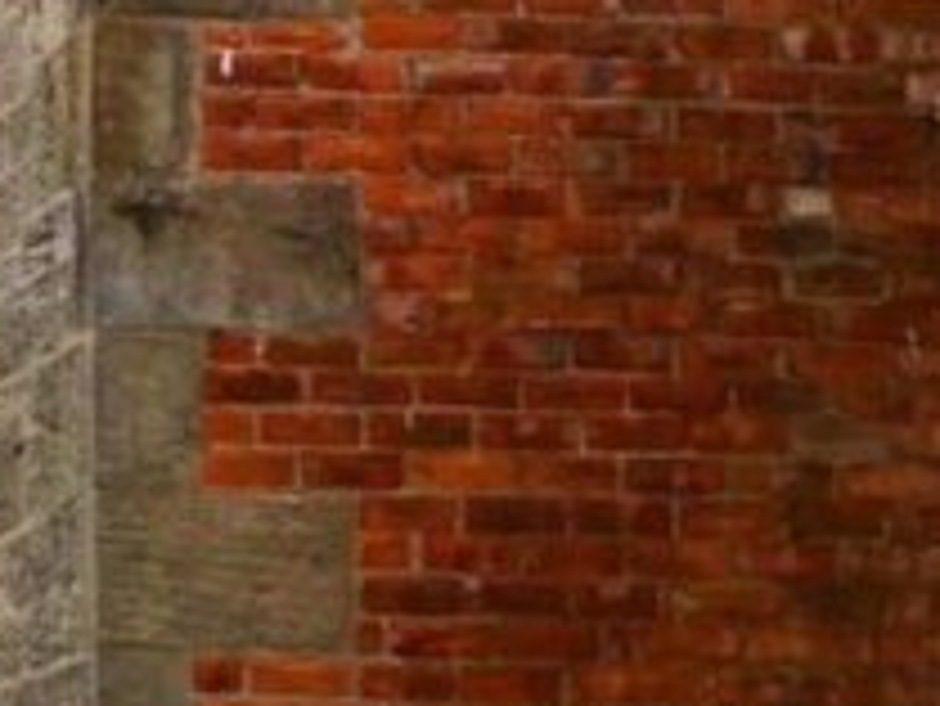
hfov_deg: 6.1
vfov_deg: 4.9
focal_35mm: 306
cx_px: -1435
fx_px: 8314
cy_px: 522
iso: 160
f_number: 6.3
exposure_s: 1/200
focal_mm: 20
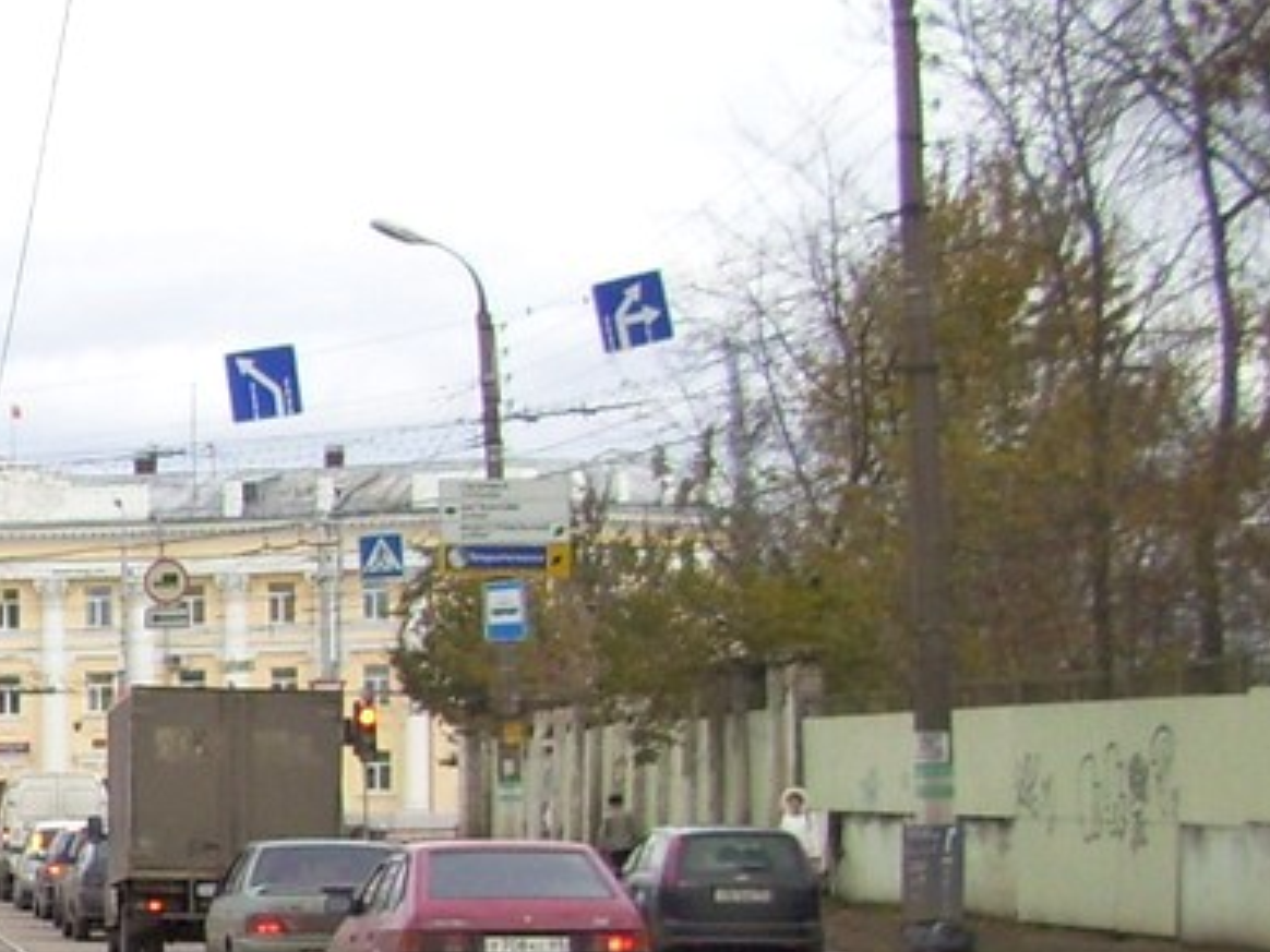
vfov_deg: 11.1
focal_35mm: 131
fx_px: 4806
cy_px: 1143
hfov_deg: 14.5
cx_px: -345
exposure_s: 1/200
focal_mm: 5.7
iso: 80
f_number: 2.9
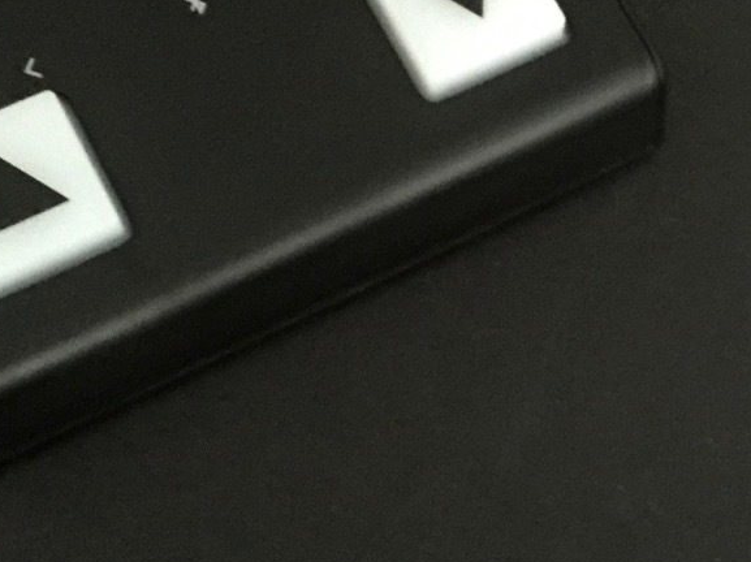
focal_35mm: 67
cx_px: 474
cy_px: 230
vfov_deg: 21.9
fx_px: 1453
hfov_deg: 28.9
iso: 400
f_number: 2.2
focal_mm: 4.15
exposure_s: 1/4
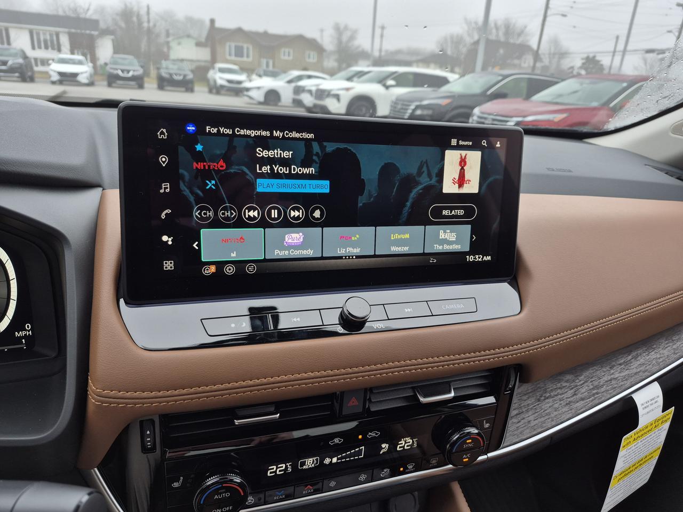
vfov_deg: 58.9
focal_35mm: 23
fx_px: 454
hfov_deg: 73.9
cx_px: 342
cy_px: 256
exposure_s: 1/120
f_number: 1.8
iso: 40
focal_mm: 5.4
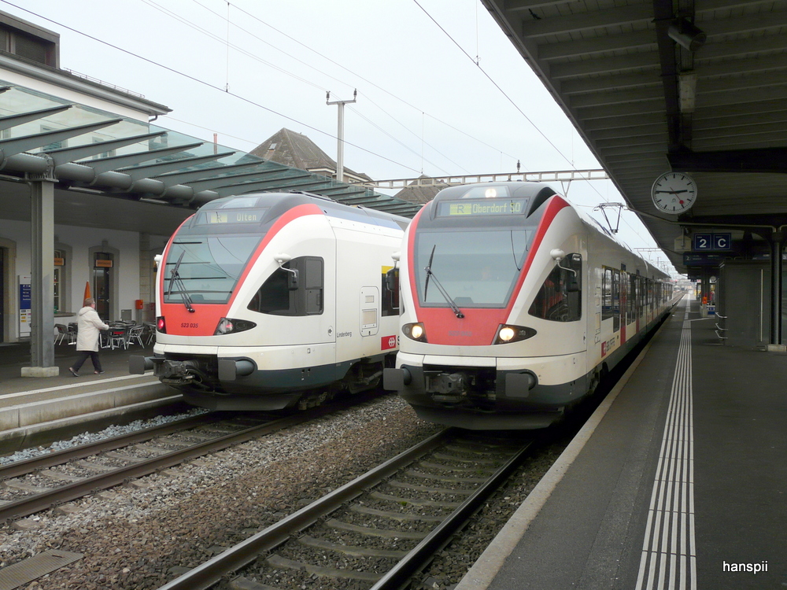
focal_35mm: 33
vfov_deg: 42.9
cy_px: 295
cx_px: 394
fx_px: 750
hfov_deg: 55.4
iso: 100
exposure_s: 1/100
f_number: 3.6
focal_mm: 5.4
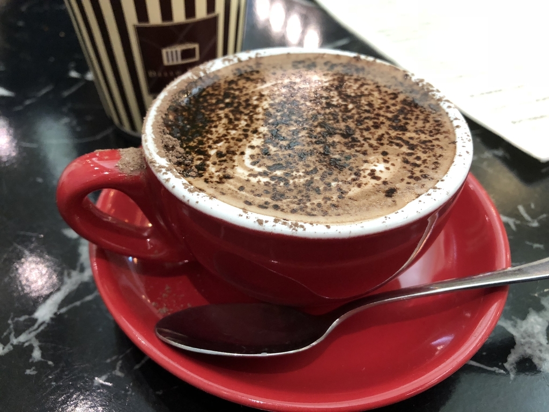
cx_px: 274
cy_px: 206
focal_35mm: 28
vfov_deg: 49.7
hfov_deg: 63.4
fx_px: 444
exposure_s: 1/13
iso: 100
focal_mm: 3.99
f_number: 1.8
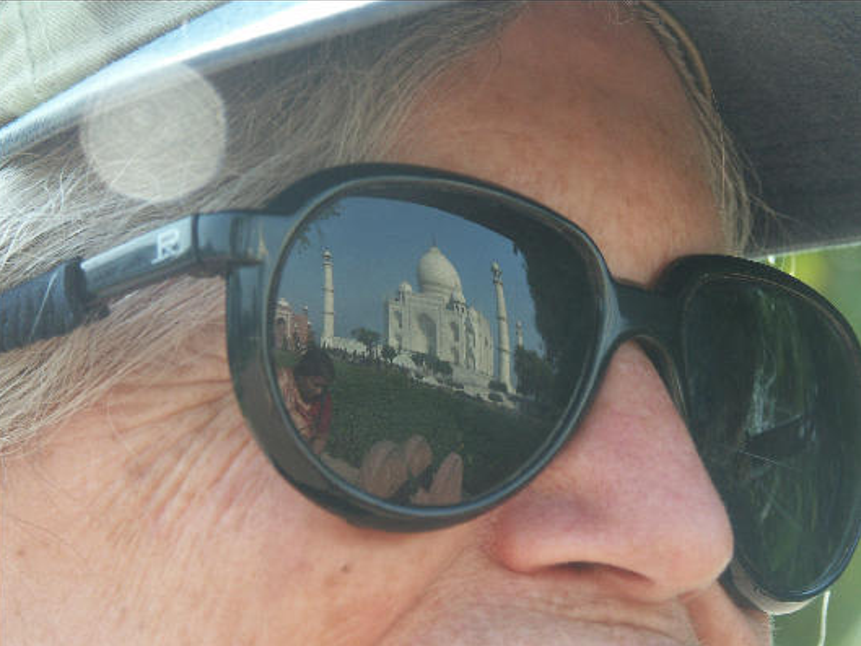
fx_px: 3632
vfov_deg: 10.2
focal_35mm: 146
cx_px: 429
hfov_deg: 13.5
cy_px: 324
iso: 100
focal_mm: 36.77
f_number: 4.5
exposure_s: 1/160
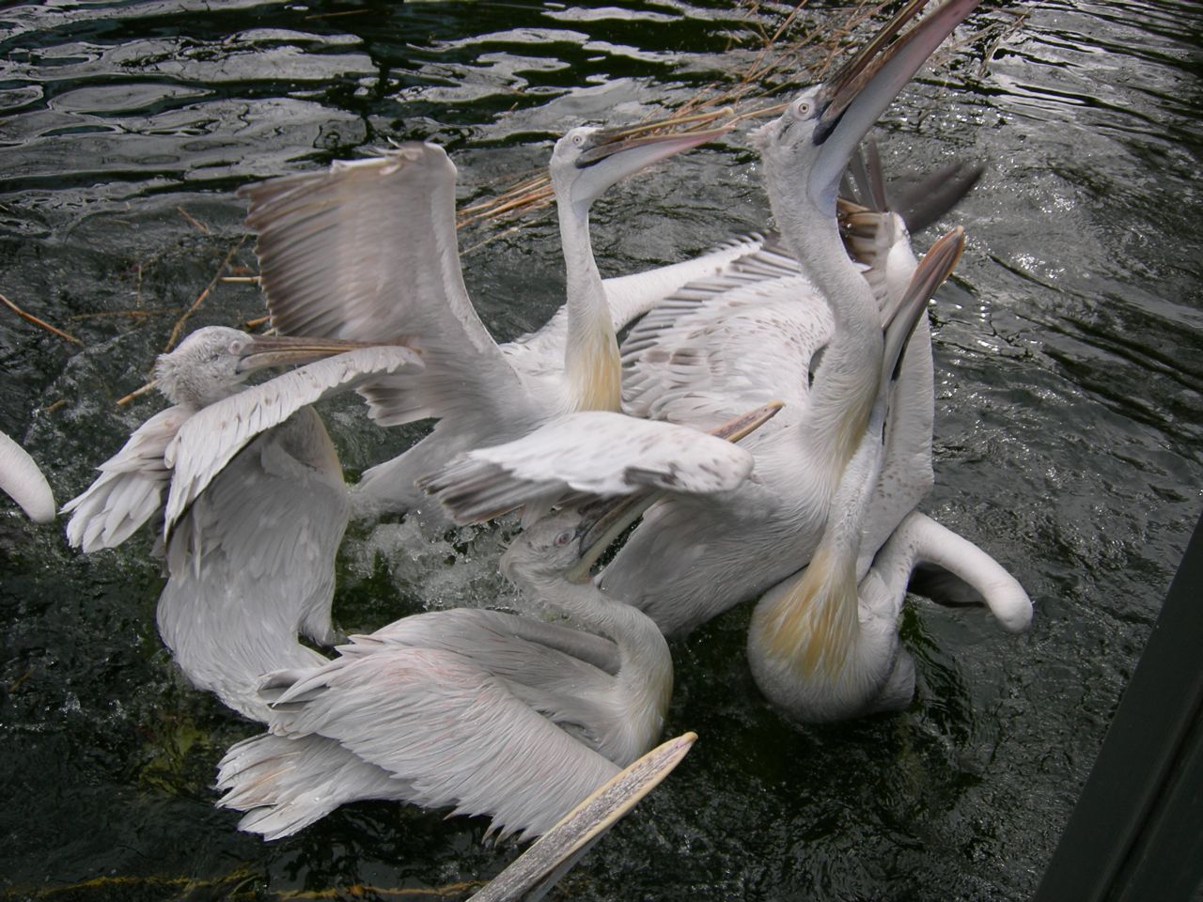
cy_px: 451
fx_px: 1321
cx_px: 602
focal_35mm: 38
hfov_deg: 49.0
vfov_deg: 37.7
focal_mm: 8
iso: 64
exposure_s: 1/560
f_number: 2.8
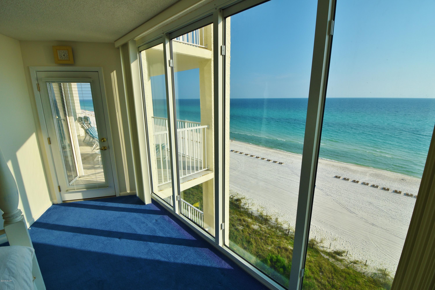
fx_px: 181
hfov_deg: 100.4
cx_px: 218
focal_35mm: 15
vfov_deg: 77.3
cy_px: 145
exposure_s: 1/200
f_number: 9
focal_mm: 10
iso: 100
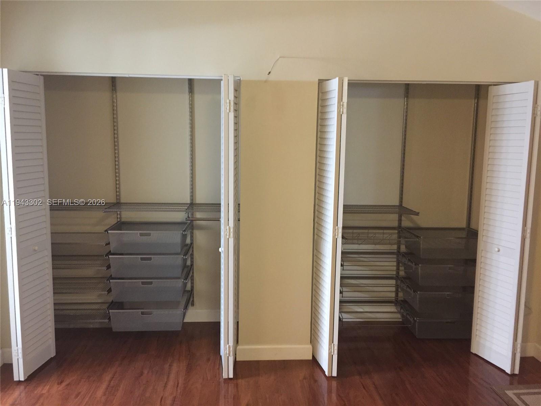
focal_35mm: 29
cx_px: 270
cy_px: 203
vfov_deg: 48.2
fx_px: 453
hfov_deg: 61.7
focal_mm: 4.15
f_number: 2.2
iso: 100
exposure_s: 1/4
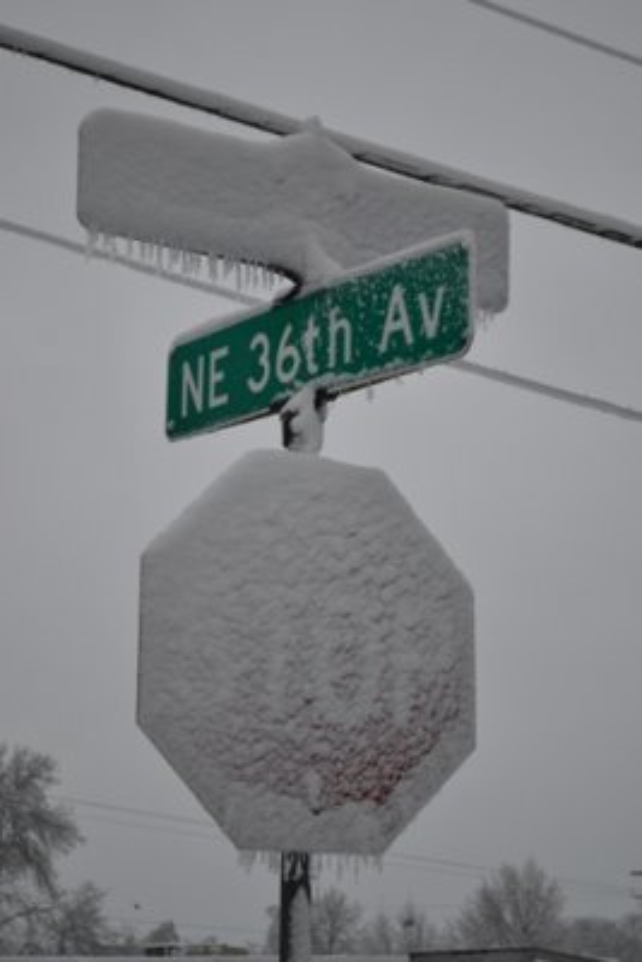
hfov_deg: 18.2
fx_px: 2004
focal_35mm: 75
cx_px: 321
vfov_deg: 27.0
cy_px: 481
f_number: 5.6
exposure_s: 1/125
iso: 180
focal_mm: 50
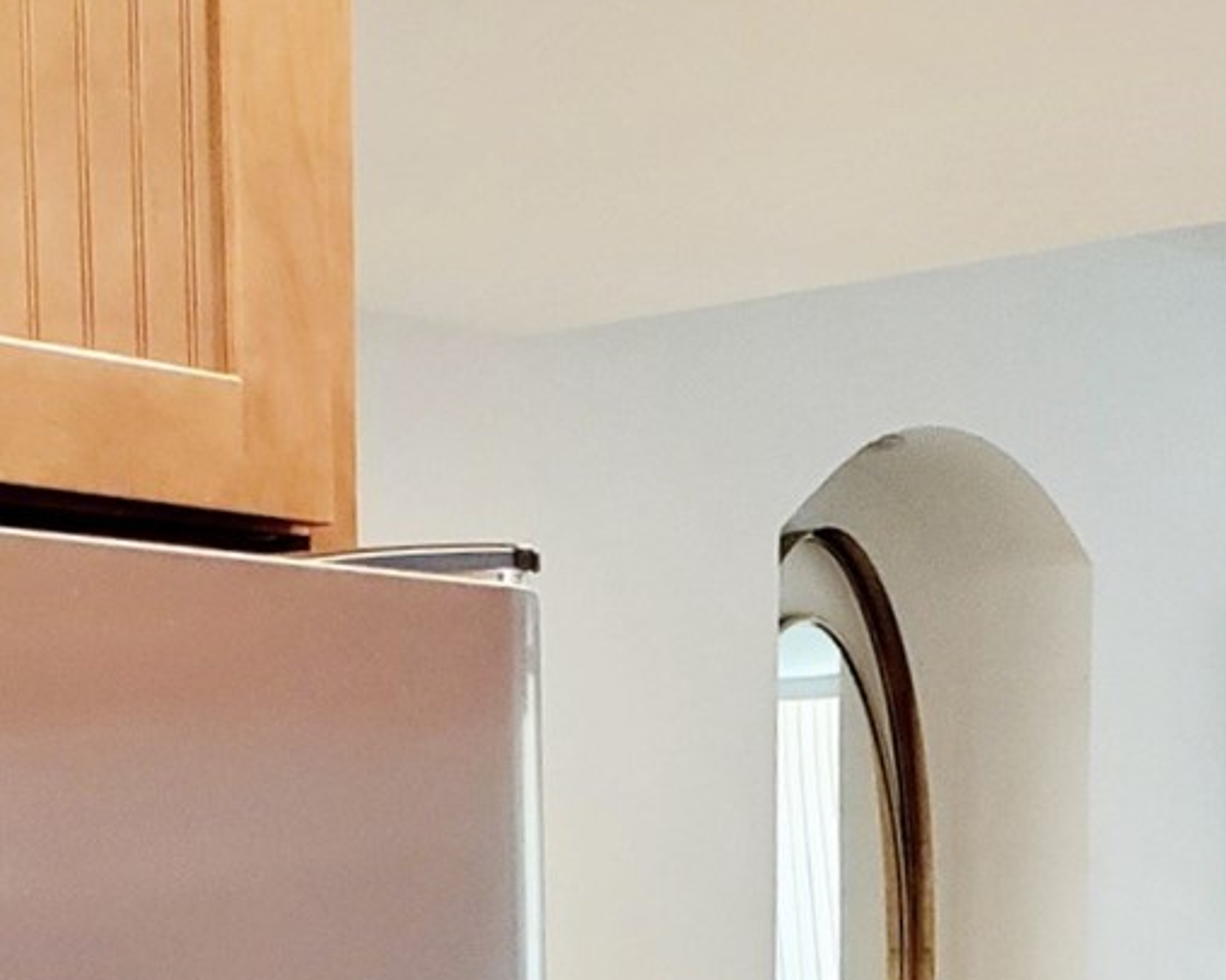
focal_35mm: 80
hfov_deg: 23.8
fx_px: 2902
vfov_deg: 17.9
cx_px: 541
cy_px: 1267
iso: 400
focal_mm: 4.3
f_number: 2.4
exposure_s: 1/39.1
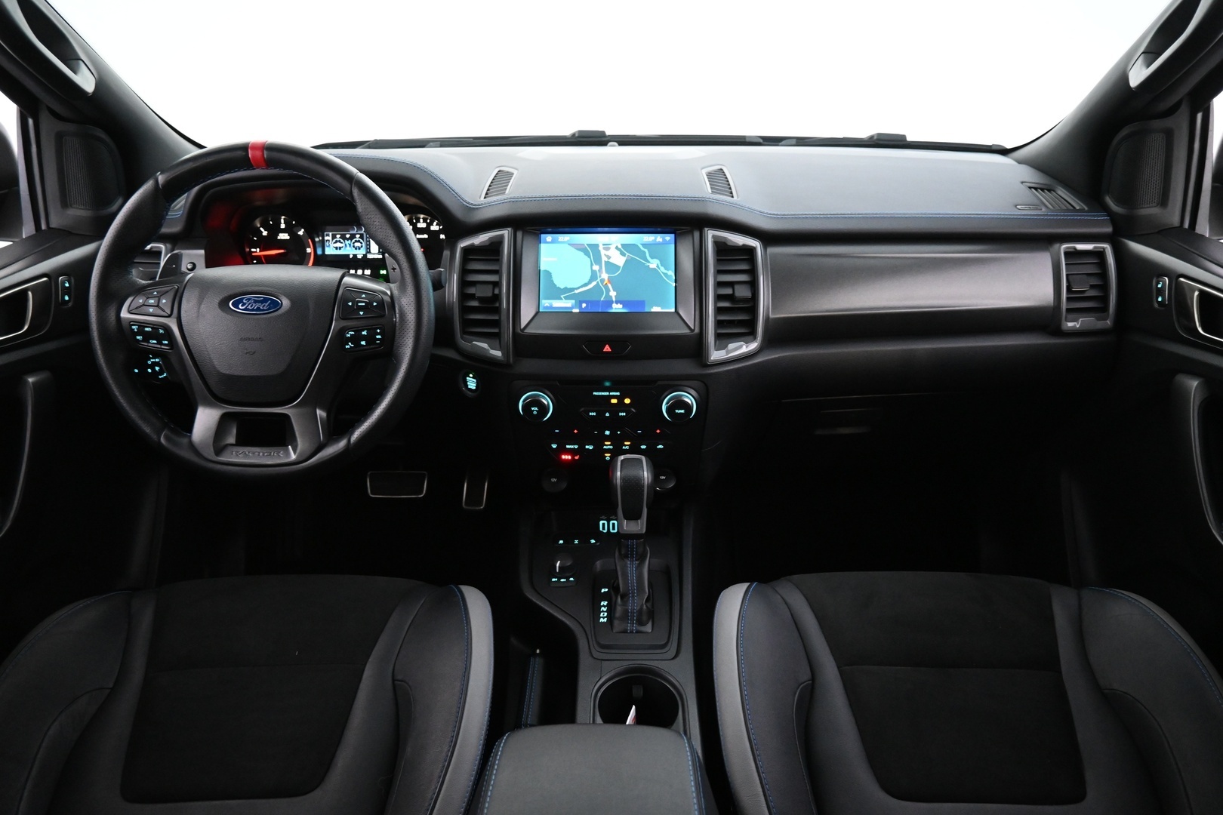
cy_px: 408
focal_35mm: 24
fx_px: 815
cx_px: 612
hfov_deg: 73.7
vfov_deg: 53.1
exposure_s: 1/25
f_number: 3.5
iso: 3200
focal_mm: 16
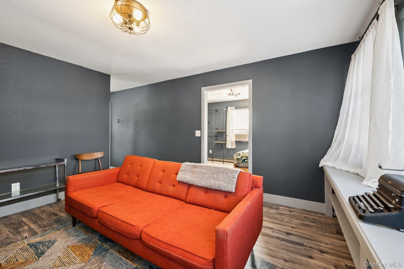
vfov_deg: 81.2
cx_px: 202
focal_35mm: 14
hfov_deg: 104.3
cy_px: 134
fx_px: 157
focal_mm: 14
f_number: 6.3
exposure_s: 1/8
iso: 400
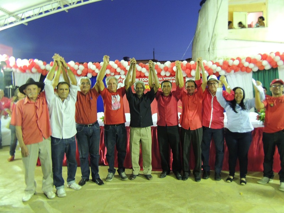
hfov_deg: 71.6
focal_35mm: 24
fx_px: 197
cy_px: 106
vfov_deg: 56.8
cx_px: 142
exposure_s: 1/8
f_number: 3
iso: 800
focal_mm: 4.3
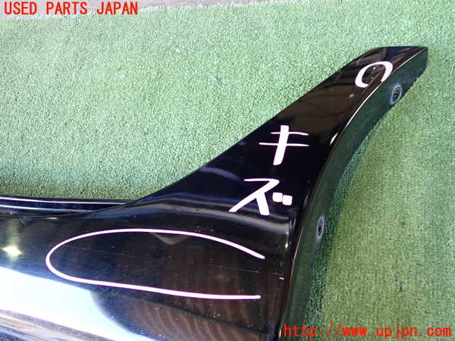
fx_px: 394
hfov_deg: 60.0
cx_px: 228
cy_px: 170
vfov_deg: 46.8
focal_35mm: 30
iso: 250
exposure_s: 1/30
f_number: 2.3
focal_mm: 5.4
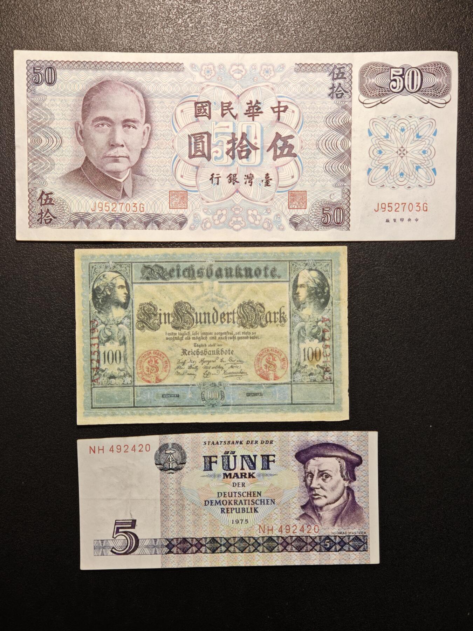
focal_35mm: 60
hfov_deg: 24.4
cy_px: 316
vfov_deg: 32.2
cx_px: 236
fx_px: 1093
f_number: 2
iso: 320
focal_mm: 9
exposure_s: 1/102
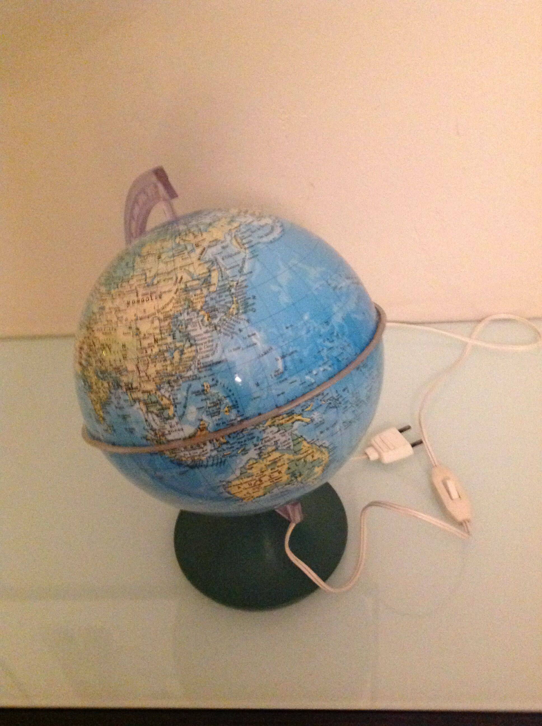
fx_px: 733
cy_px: 363
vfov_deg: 52.7
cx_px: 271
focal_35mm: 35
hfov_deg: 40.6
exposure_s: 1/17
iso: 800
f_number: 2.4
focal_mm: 4.28
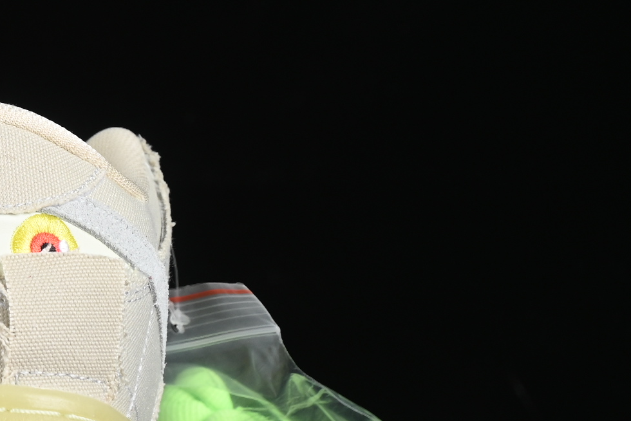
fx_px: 3734
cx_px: -257
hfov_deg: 9.4
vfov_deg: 6.5
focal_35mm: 213
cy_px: 149
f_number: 6.3
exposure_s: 1/100
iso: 160
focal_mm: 50
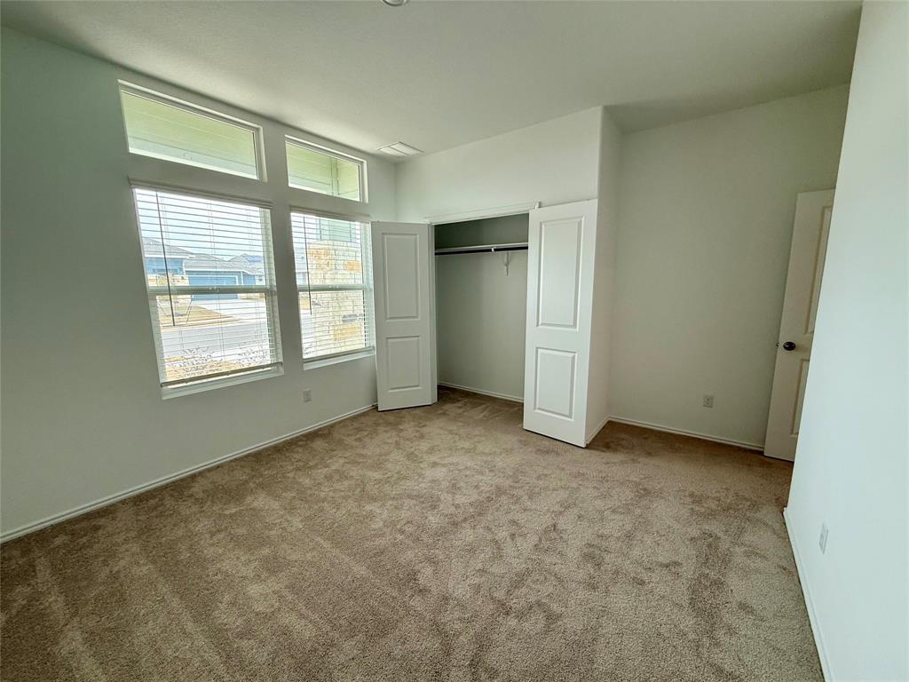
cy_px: 341
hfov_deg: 102.1
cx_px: 454
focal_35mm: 14
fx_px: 368
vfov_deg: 85.7
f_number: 2.2
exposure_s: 1/99
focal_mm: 2.22
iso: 100
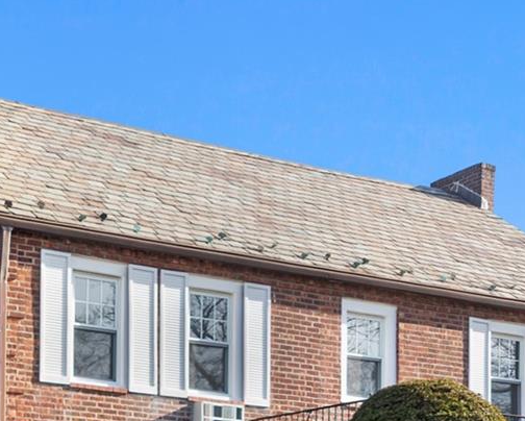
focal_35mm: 80
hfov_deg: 22.9
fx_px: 1244
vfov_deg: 18.0
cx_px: -4
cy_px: 541
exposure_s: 1/160
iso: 100
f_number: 8
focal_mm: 14
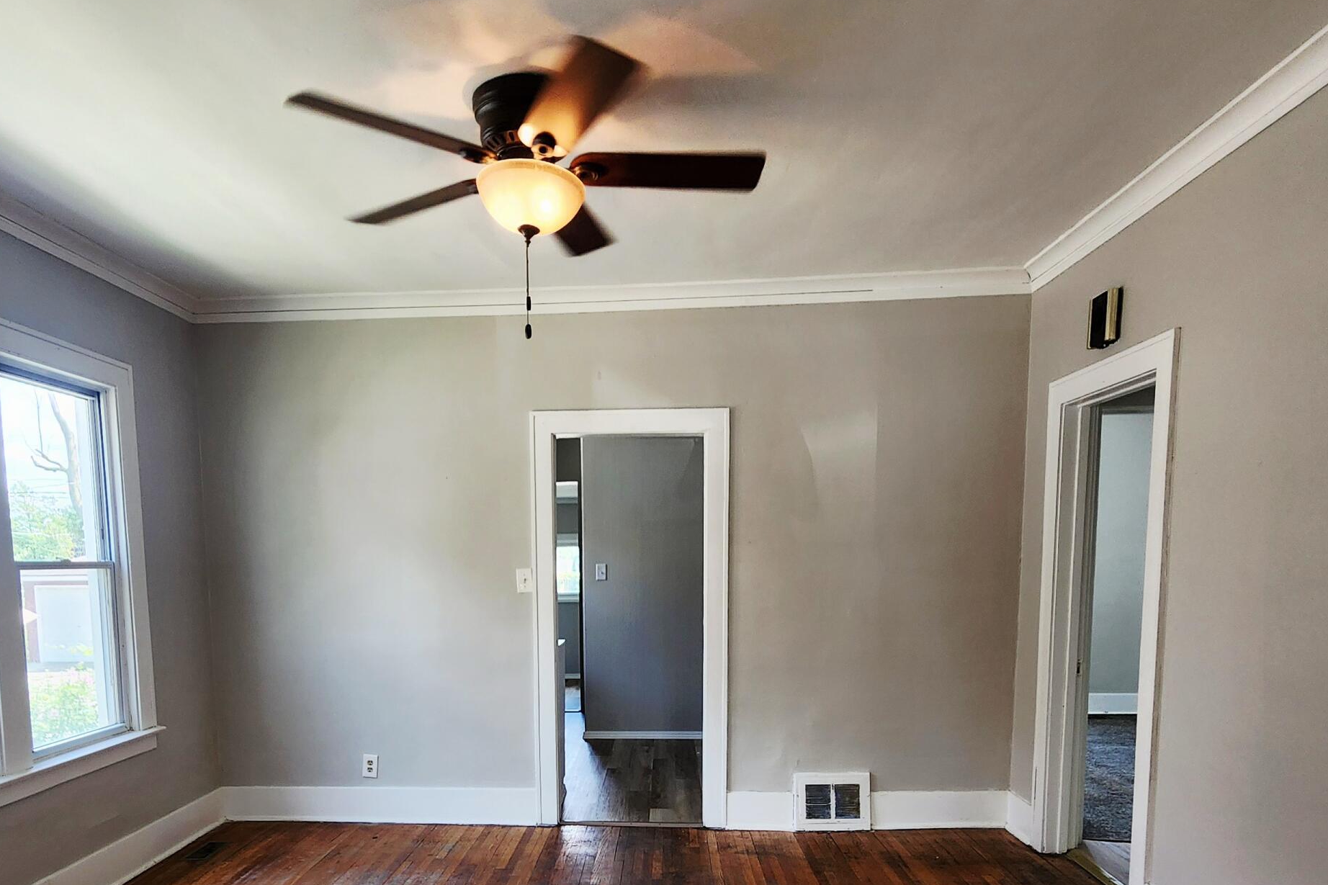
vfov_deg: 54.3
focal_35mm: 22
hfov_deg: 78.3
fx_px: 811
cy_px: 673
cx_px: 587
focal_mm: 2.2
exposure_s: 1/120
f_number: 2.2
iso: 80
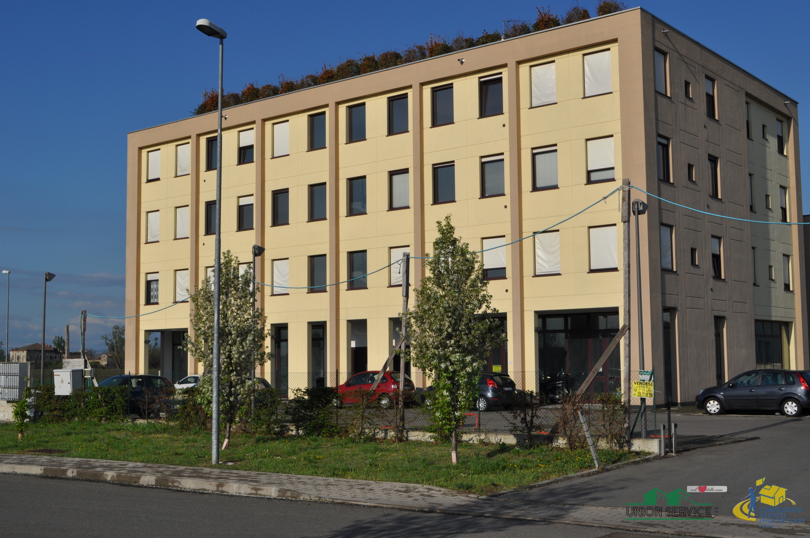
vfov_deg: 29.8
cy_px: 269
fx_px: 1011
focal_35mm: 45
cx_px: 405
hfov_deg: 43.7
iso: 200
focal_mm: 30
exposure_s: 1/500
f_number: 11
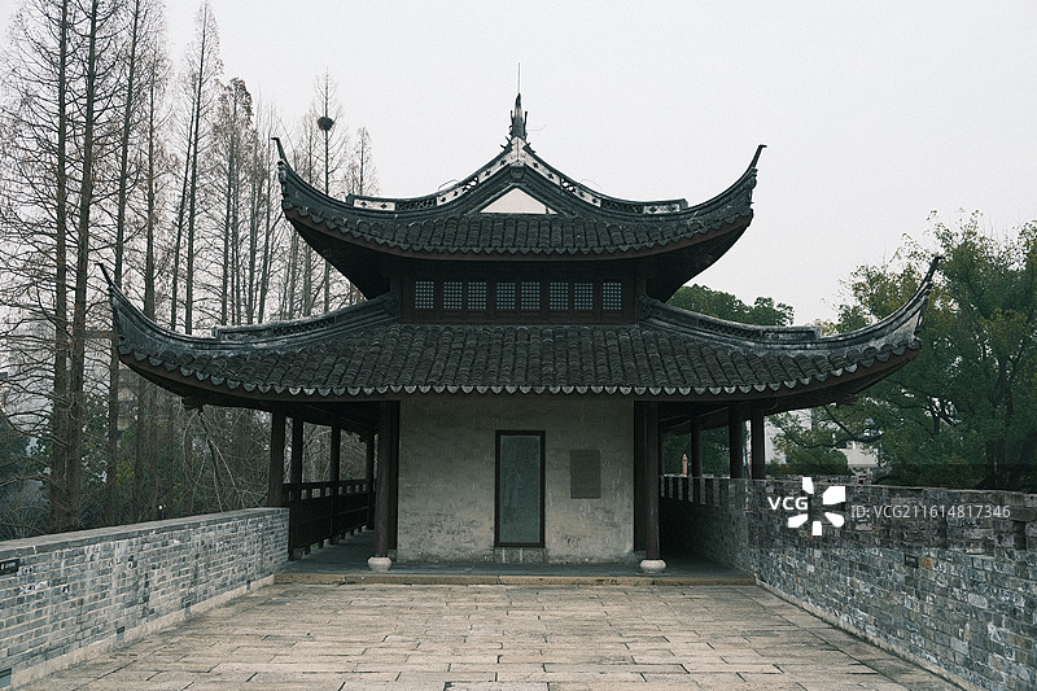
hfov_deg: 53.1
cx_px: 518
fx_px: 1037
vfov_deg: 36.9
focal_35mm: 36
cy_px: 346
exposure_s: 1/1400
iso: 400
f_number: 4
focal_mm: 24.3
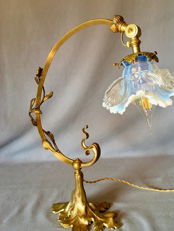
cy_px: 110
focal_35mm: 37
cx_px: 105
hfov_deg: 38.5
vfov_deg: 50.1
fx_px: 248
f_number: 2.2
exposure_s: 1/33
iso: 80
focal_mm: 4.15
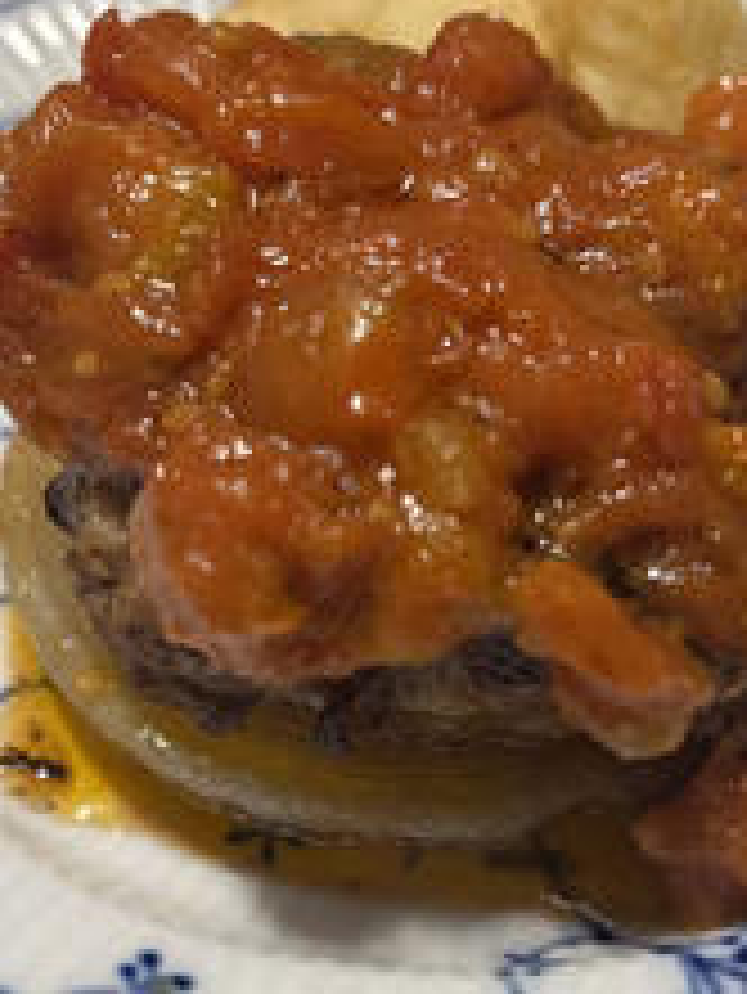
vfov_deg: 39.9
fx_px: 1351
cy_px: 670
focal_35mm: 47
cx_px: 387
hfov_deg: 30.9
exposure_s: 1/50
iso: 125
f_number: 1.6
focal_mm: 5.96
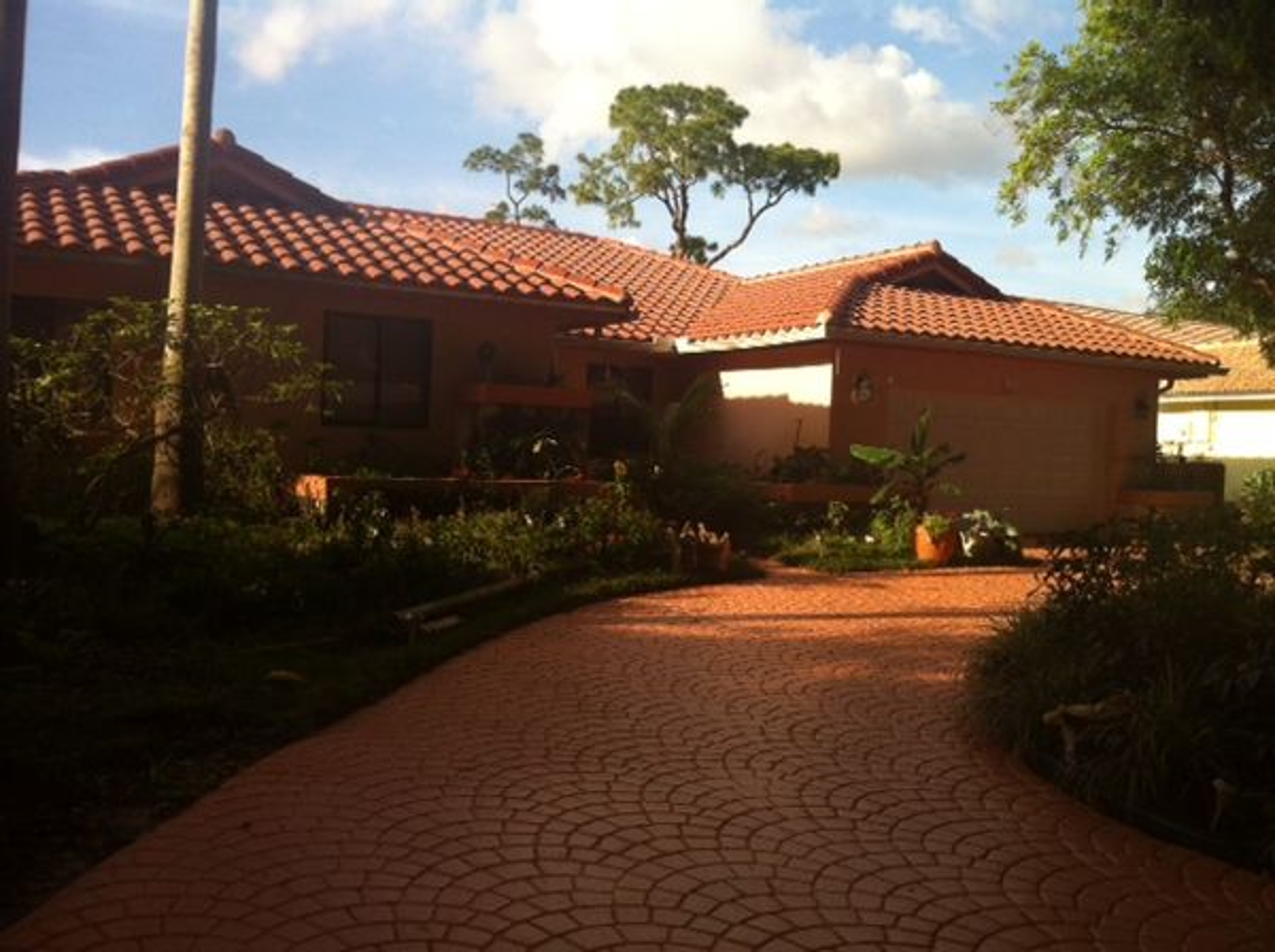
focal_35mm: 35
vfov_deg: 40.6
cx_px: 638
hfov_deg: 52.7
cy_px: 476
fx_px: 1287
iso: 80
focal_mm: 3.85
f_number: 2.8
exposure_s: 1/686
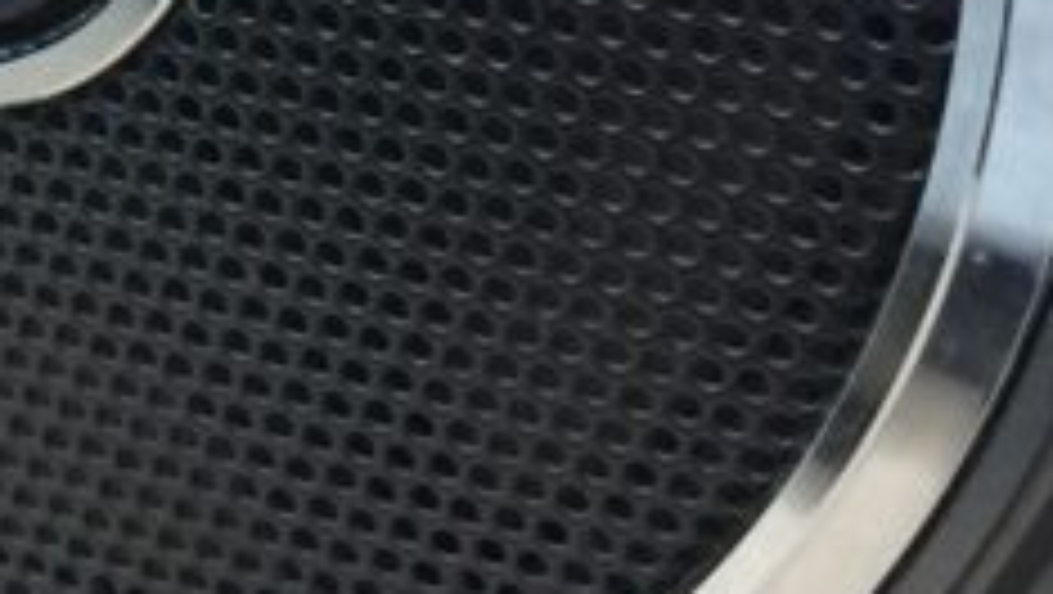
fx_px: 3856
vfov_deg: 8.4
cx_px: -238
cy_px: -572
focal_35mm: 138
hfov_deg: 15.0
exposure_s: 1/30
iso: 80
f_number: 2.2
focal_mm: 4.15
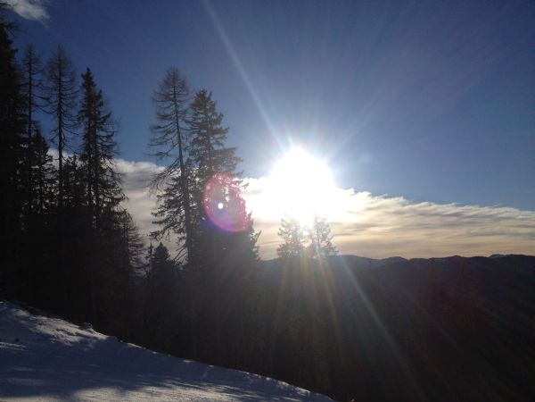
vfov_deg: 40.7
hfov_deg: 52.6
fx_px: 541
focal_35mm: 35
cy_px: 201
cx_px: 268
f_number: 2.4
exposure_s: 1/6135
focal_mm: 4.28
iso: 50
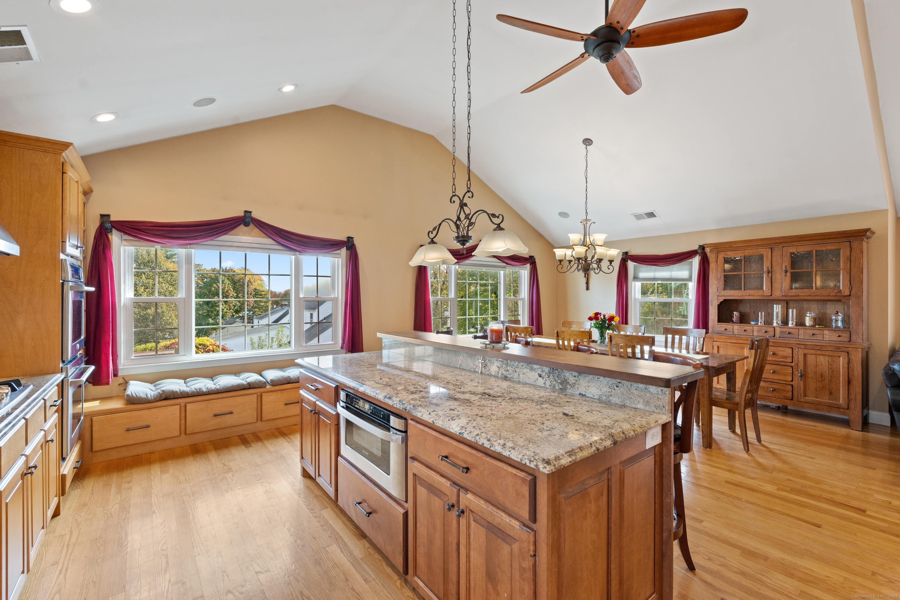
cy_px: 300
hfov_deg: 95.0
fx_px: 412
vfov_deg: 72.1
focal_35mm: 16
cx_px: 450
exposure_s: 1/30
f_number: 8
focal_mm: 16.5
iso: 1600
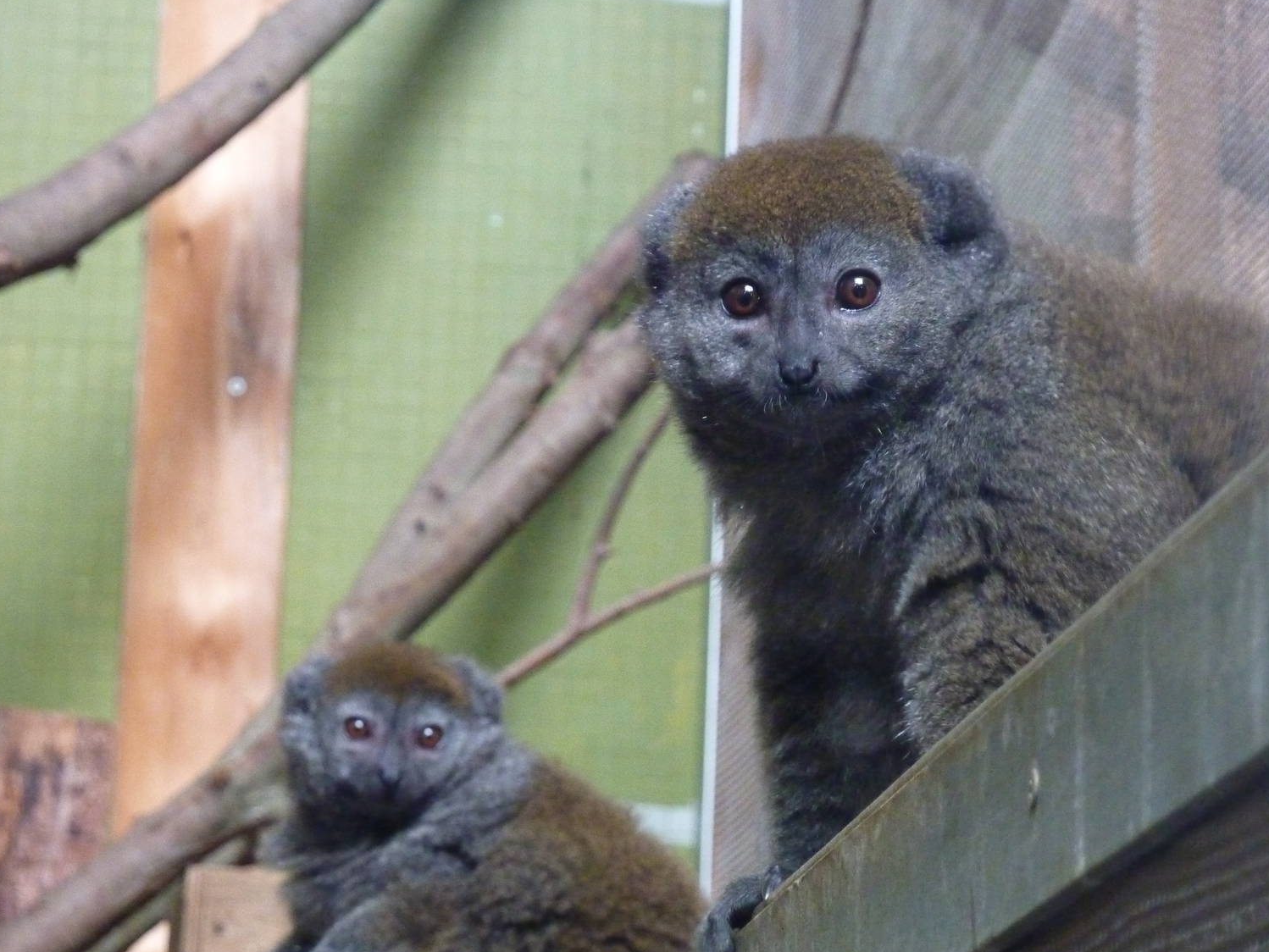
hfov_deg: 12.6
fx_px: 5756
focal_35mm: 157
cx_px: 642
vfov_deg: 9.5
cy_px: 479
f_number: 4.5
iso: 800
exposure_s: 1/25
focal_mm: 24.1
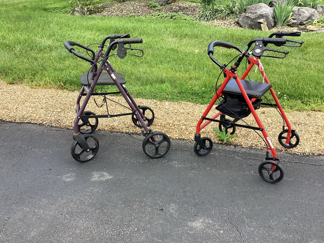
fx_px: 290
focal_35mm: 31
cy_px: 122
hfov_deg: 58.3
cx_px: 162
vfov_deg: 45.4
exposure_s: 1/242
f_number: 2.4
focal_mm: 3.3
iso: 25
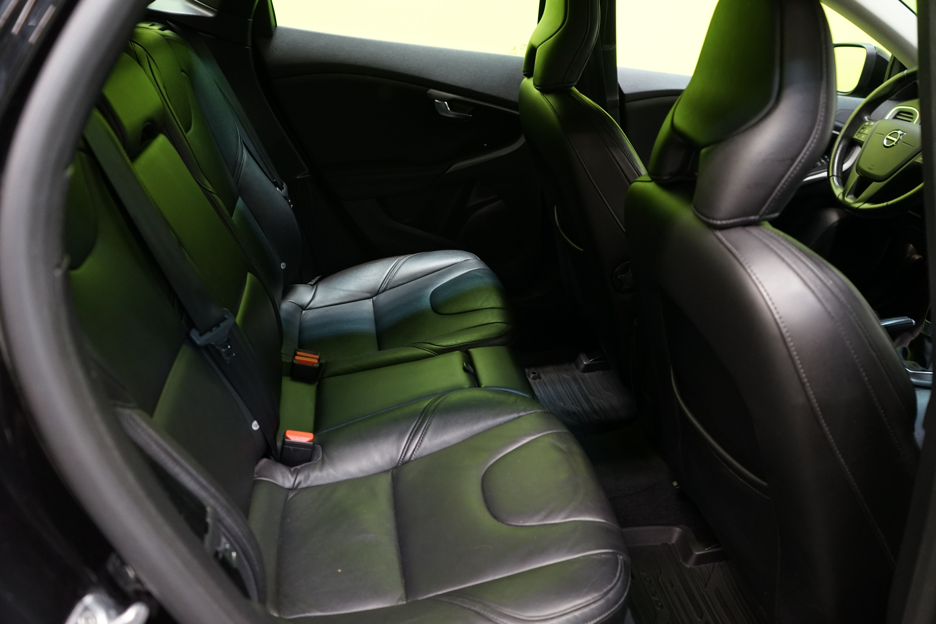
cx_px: 468
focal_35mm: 28
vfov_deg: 46.4
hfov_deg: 65.5
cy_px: 312
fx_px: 728
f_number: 3.5
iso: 1250
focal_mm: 28
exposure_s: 1/30
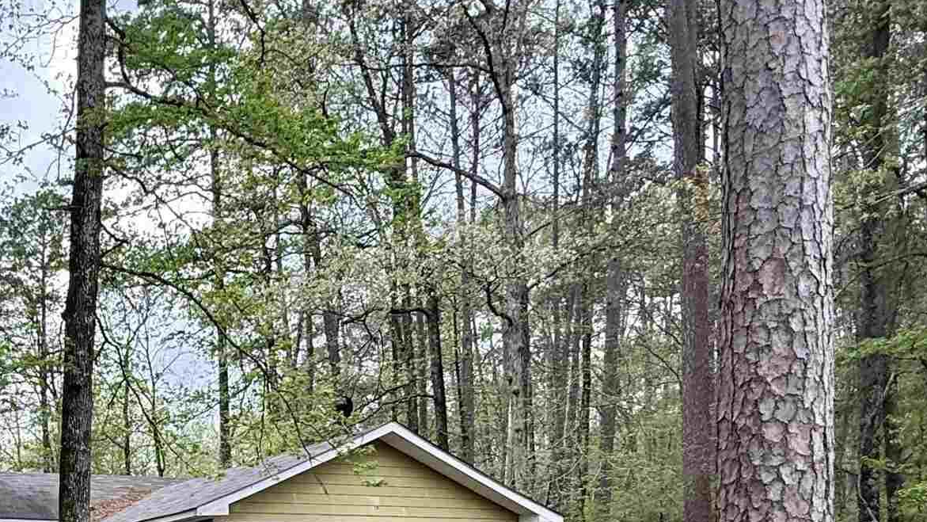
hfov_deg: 45.6
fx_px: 983
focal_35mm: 40
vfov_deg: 26.8
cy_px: 601
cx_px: 88
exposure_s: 1/207
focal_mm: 2.22
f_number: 2.2
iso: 64
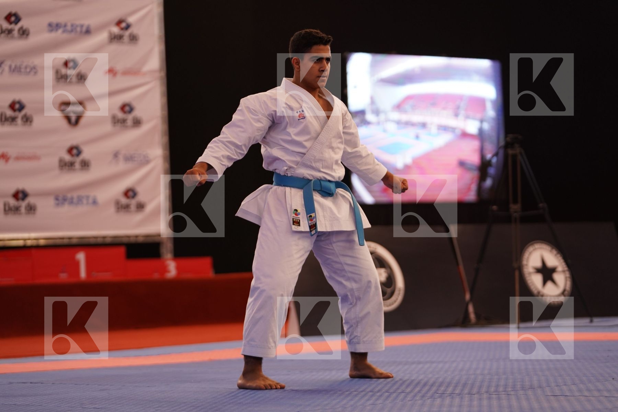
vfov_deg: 12.2
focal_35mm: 112
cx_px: 309
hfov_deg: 18.3
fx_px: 1923
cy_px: 206
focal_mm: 112
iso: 800
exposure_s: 1/500
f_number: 2.8
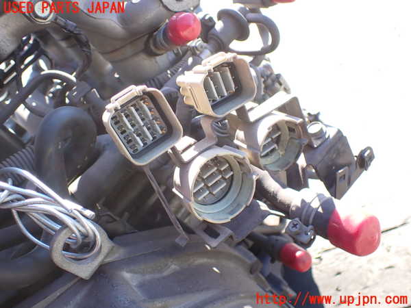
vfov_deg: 46.8
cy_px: 154
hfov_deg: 60.0
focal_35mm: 30
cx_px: 206
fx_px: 356
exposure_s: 1/160
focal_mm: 5.4
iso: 100
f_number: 2.3
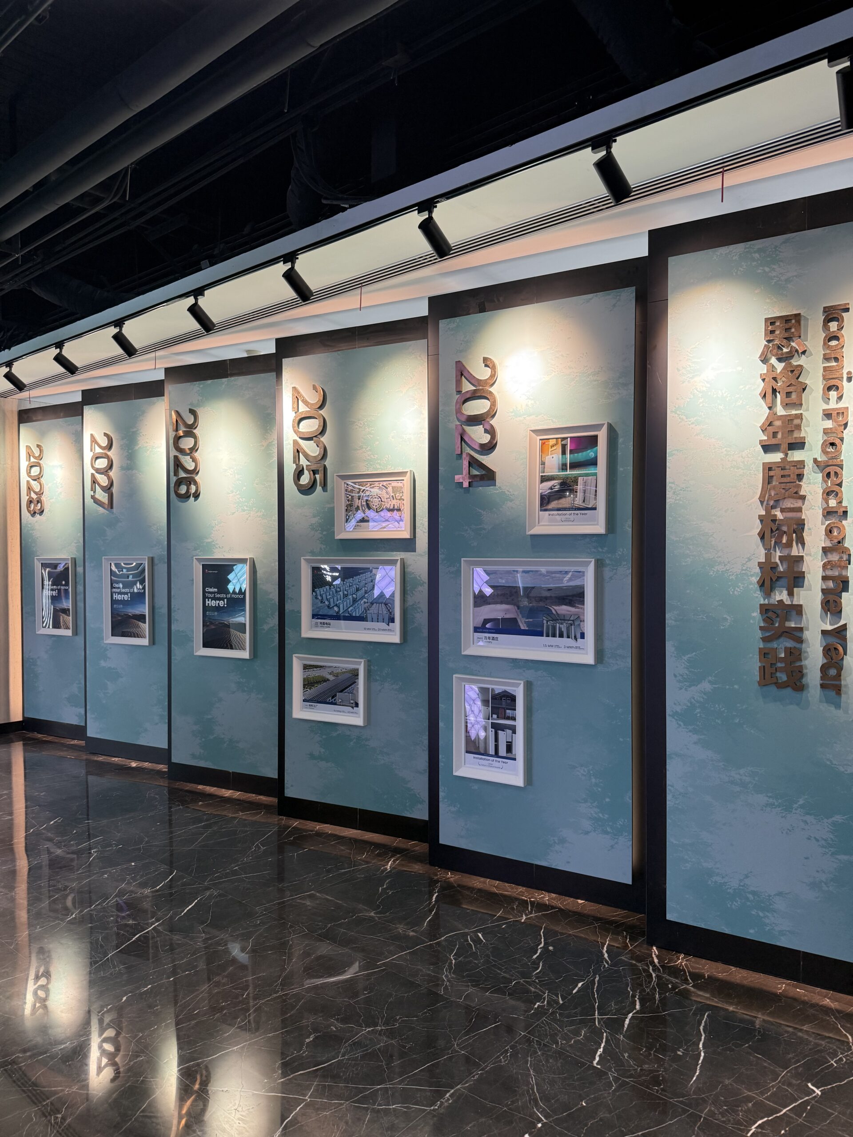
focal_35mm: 24
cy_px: 568
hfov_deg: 56.8
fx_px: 789
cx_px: 426
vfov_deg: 71.6
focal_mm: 6.76
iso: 200
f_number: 1.78
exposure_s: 1/121
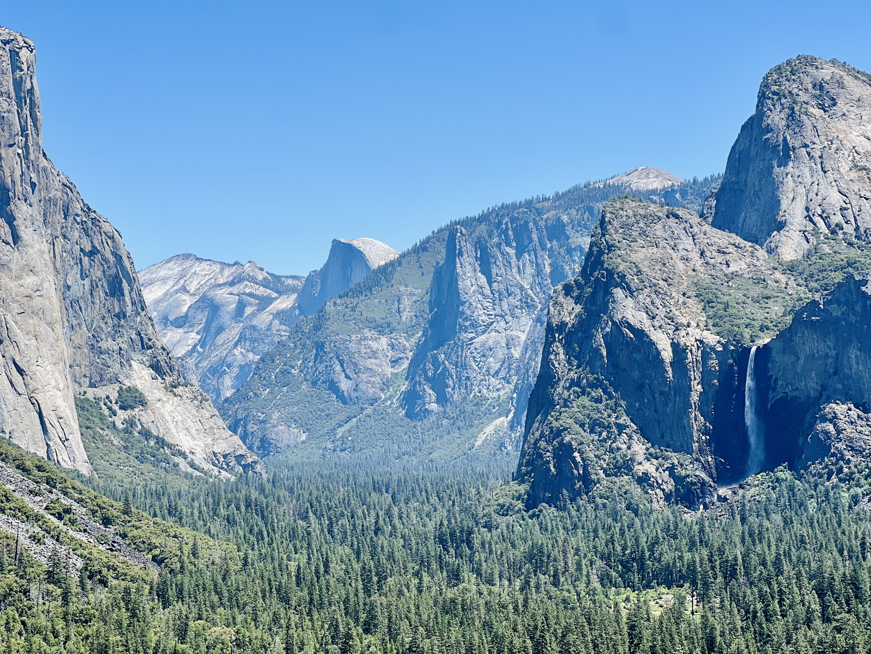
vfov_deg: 19.1
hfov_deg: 25.3
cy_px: 327
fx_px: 1937
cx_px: 436
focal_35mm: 77
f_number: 2.8
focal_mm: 9
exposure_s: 1/222
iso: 25
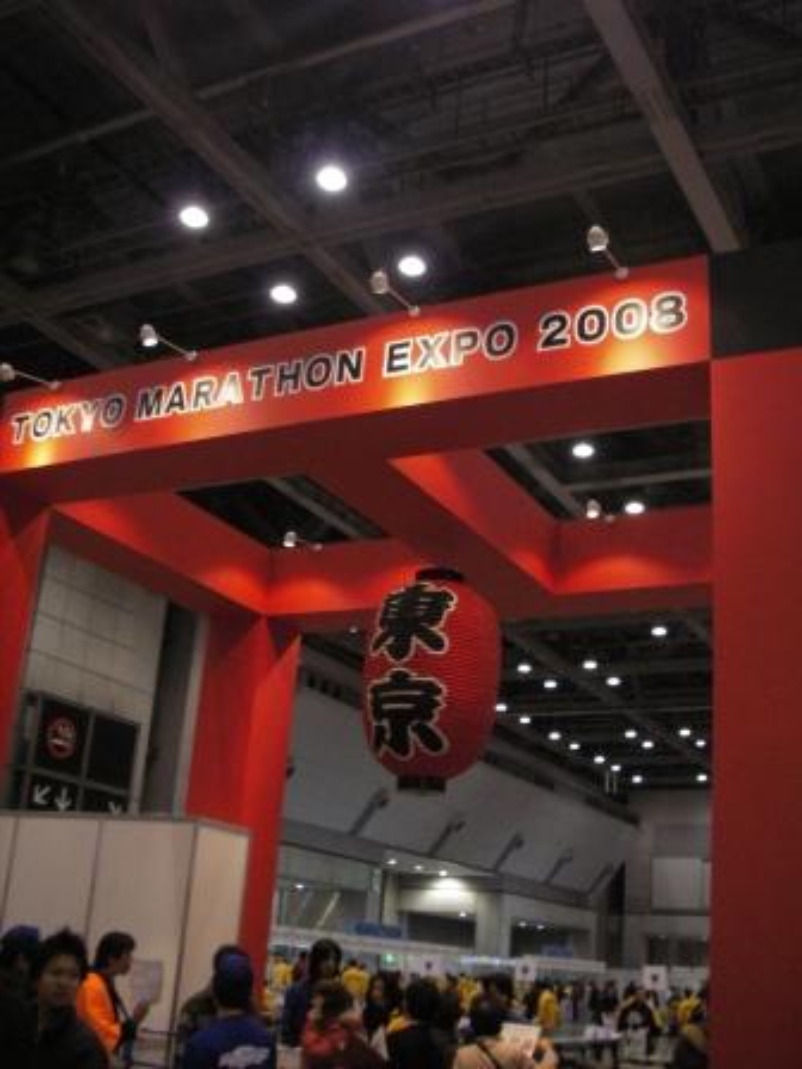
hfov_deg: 37.7
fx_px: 1174
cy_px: 534
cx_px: 401
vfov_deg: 49.0
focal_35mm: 38
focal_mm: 6.3
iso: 200
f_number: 3.3
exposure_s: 1/30
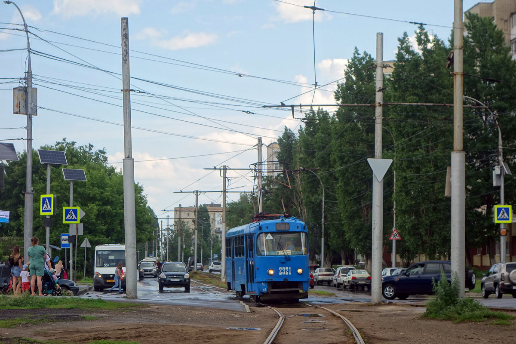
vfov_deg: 14.6
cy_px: 172
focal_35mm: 94
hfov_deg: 21.7
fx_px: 1347
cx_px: 258
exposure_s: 1/400
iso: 125
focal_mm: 34.94
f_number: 5.6
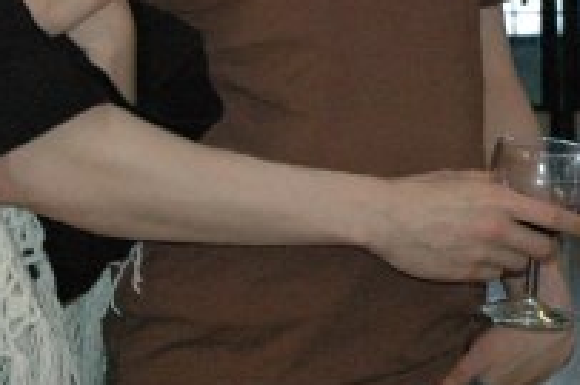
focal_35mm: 151
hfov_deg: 13.5
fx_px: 2431
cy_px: -174
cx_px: 117
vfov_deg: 8.9
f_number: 5
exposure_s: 1/100
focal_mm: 34
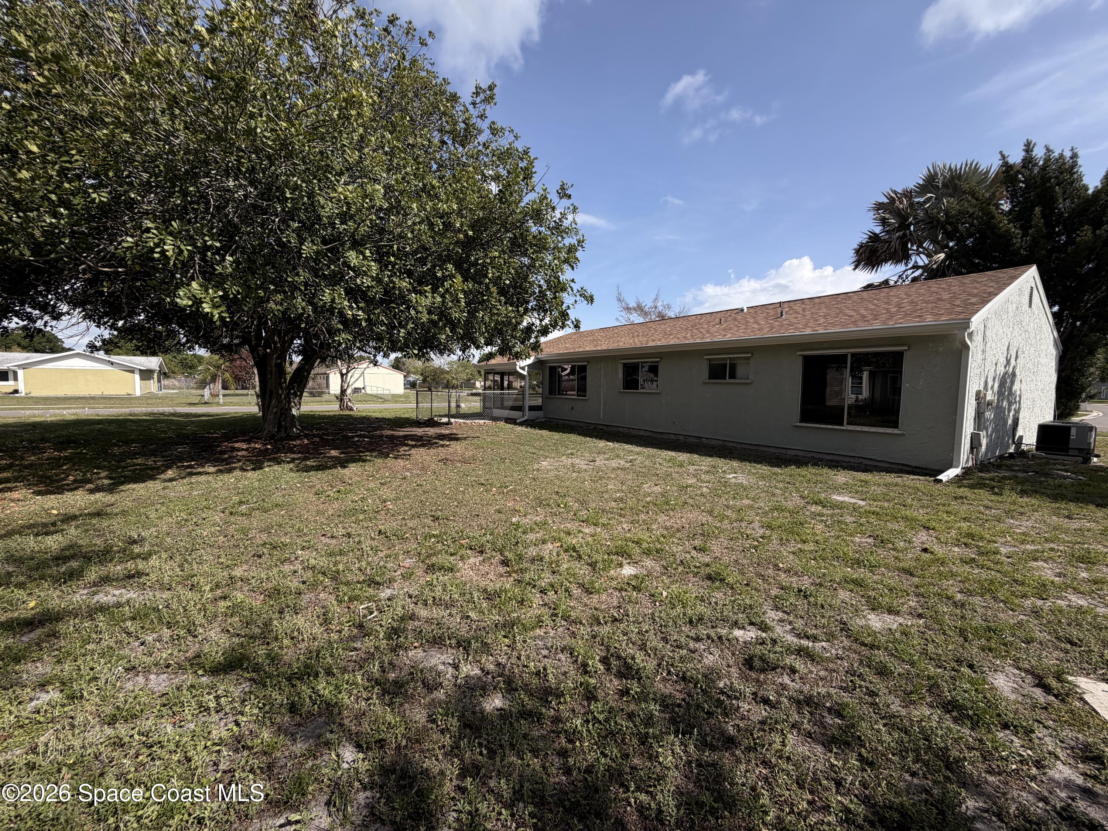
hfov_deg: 102.1
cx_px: 554
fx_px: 448
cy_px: 416
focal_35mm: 14
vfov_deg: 85.7
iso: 20
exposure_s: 1/799
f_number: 2.2
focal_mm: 2.22
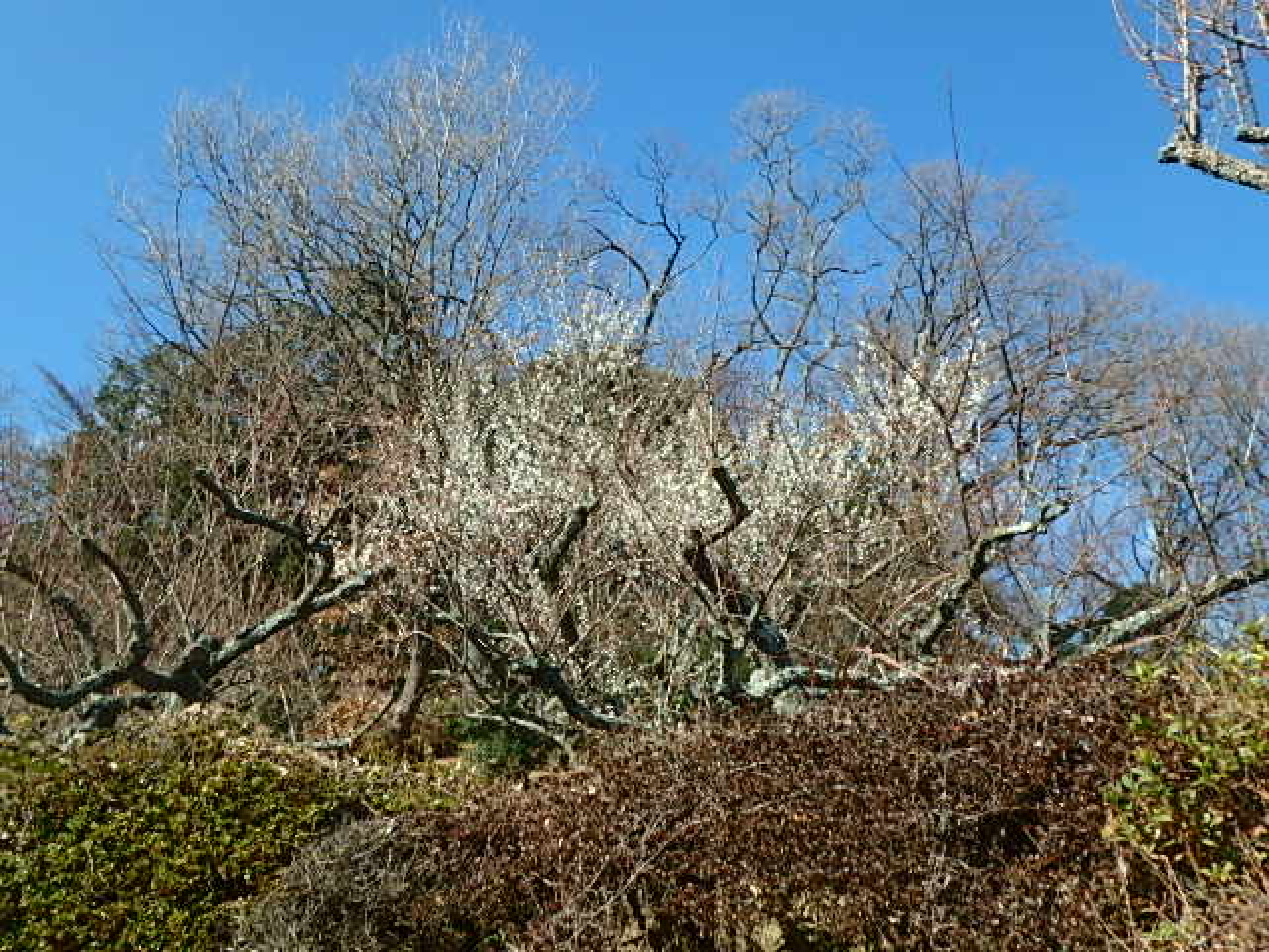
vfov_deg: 39.7
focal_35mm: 36
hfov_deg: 51.4
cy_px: 476
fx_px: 1320
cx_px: 634
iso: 125
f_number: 5
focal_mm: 6.4
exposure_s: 1/320
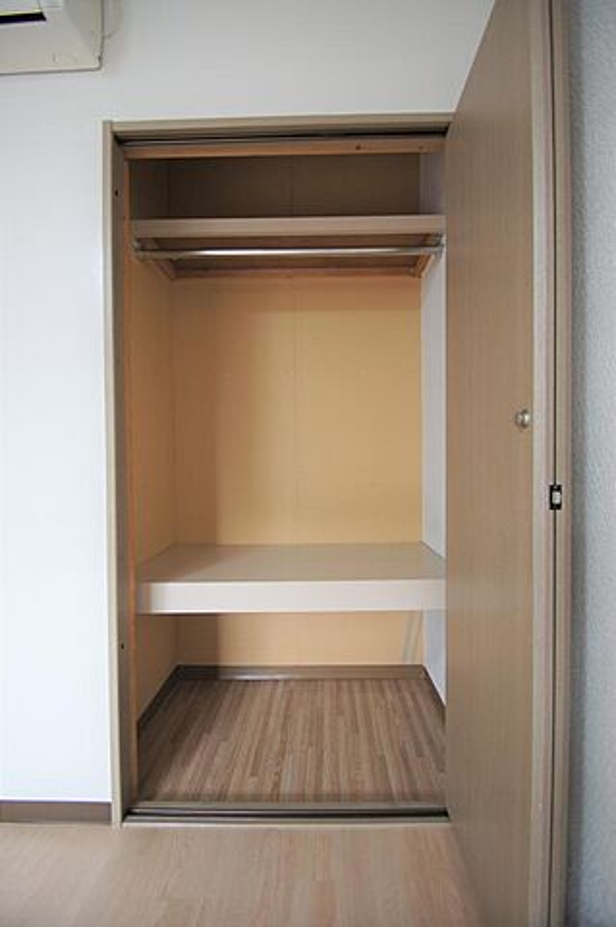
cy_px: 464
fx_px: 386
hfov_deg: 77.2
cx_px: 308
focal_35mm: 15
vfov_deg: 100.4
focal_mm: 10
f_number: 3.5
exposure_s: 1/30
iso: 160
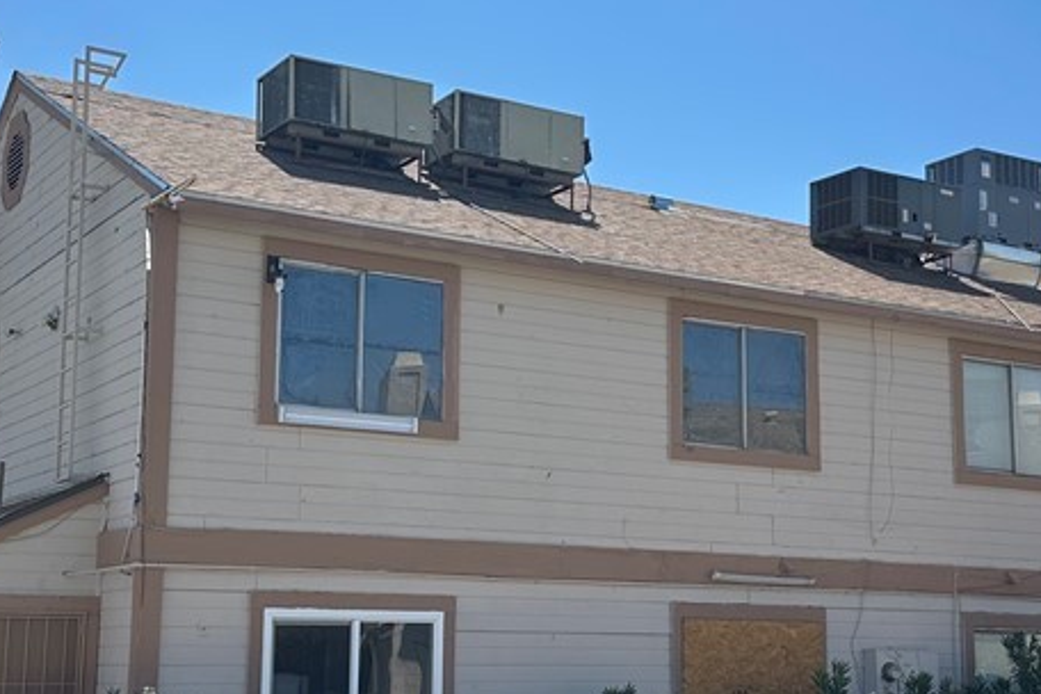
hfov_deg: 35.6
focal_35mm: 56
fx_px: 1619
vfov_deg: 24.2
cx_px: 516
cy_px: 393
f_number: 1.78
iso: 80
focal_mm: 6.86
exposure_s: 1/5000
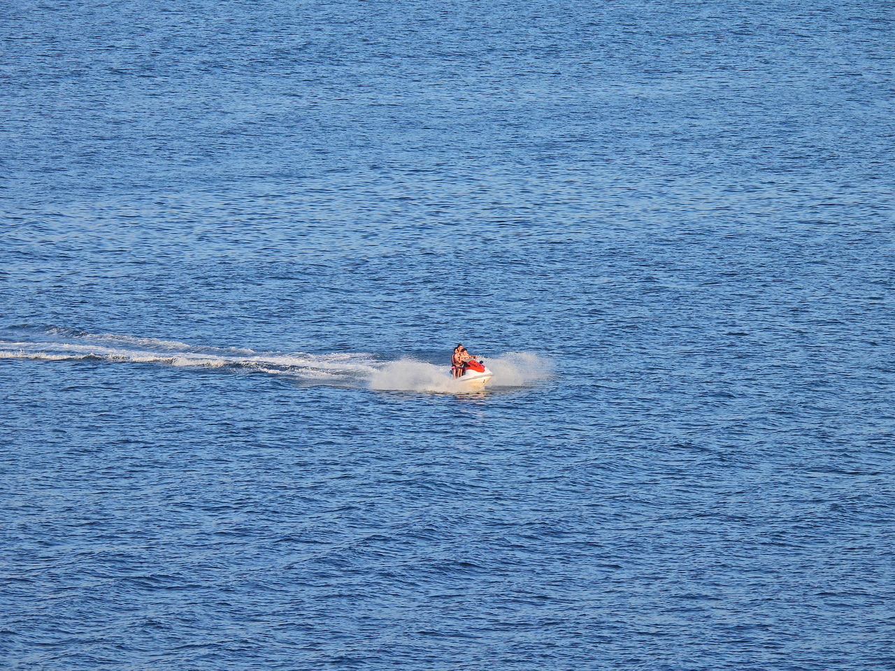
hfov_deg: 5.7
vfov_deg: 4.2
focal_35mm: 350
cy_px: 336
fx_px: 9049
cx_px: 448
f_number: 5
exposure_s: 1/500
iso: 100
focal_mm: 62.5
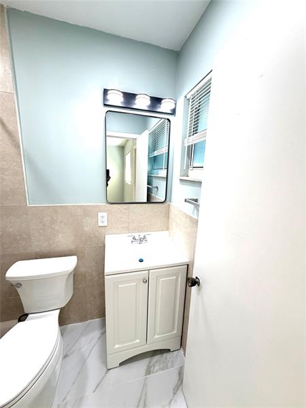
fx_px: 165
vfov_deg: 102.1
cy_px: 204
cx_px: 153
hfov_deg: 85.7
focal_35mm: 14
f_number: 2.2
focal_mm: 2.22
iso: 100
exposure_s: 1/120
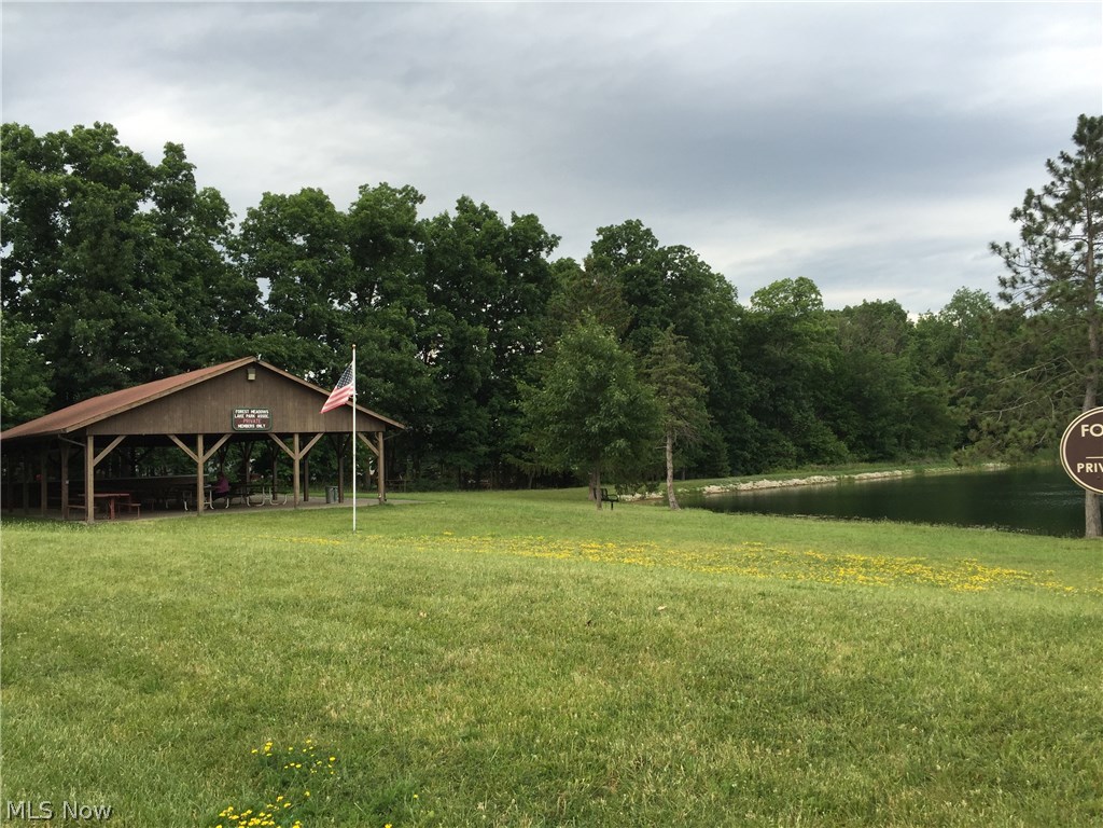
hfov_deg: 61.7
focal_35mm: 29
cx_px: 552
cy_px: 414
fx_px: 924
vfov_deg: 48.2
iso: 32
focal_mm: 4.15
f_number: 2.2
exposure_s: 1/434
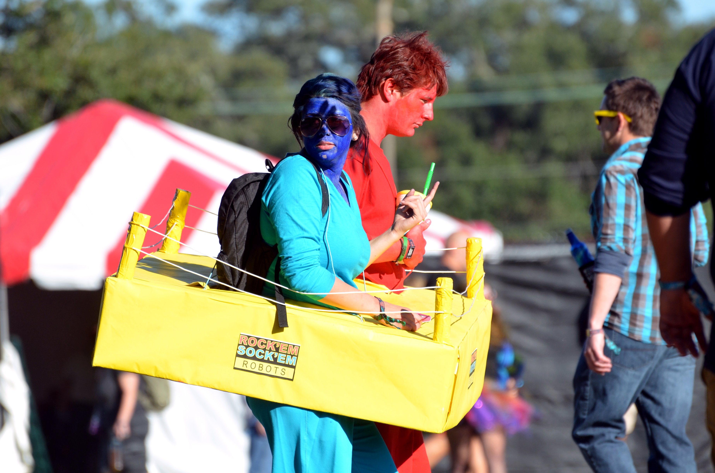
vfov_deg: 3.4
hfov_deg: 5.1
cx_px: 358
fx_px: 8027
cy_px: 236
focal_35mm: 405
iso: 400
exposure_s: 1/1000
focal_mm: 270
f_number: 5.6
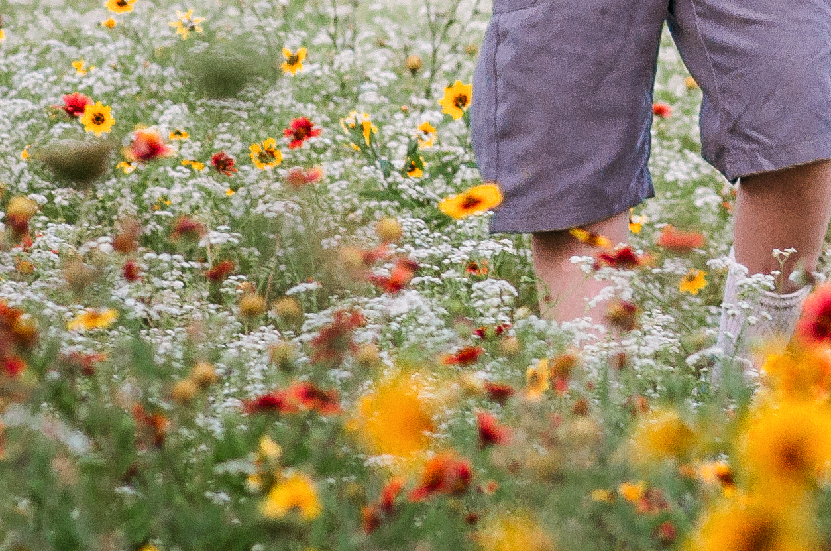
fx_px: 11542
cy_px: -245
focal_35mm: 501
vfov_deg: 2.7
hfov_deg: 4.1
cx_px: 1105
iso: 250
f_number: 3.5
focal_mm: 85
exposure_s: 1/320
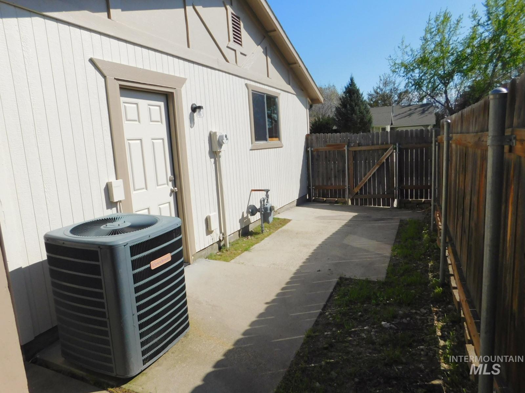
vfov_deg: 58.9
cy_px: 196
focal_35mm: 23
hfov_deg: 73.9
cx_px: 262
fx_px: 349
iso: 125
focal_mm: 4
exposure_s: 1/640
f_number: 6
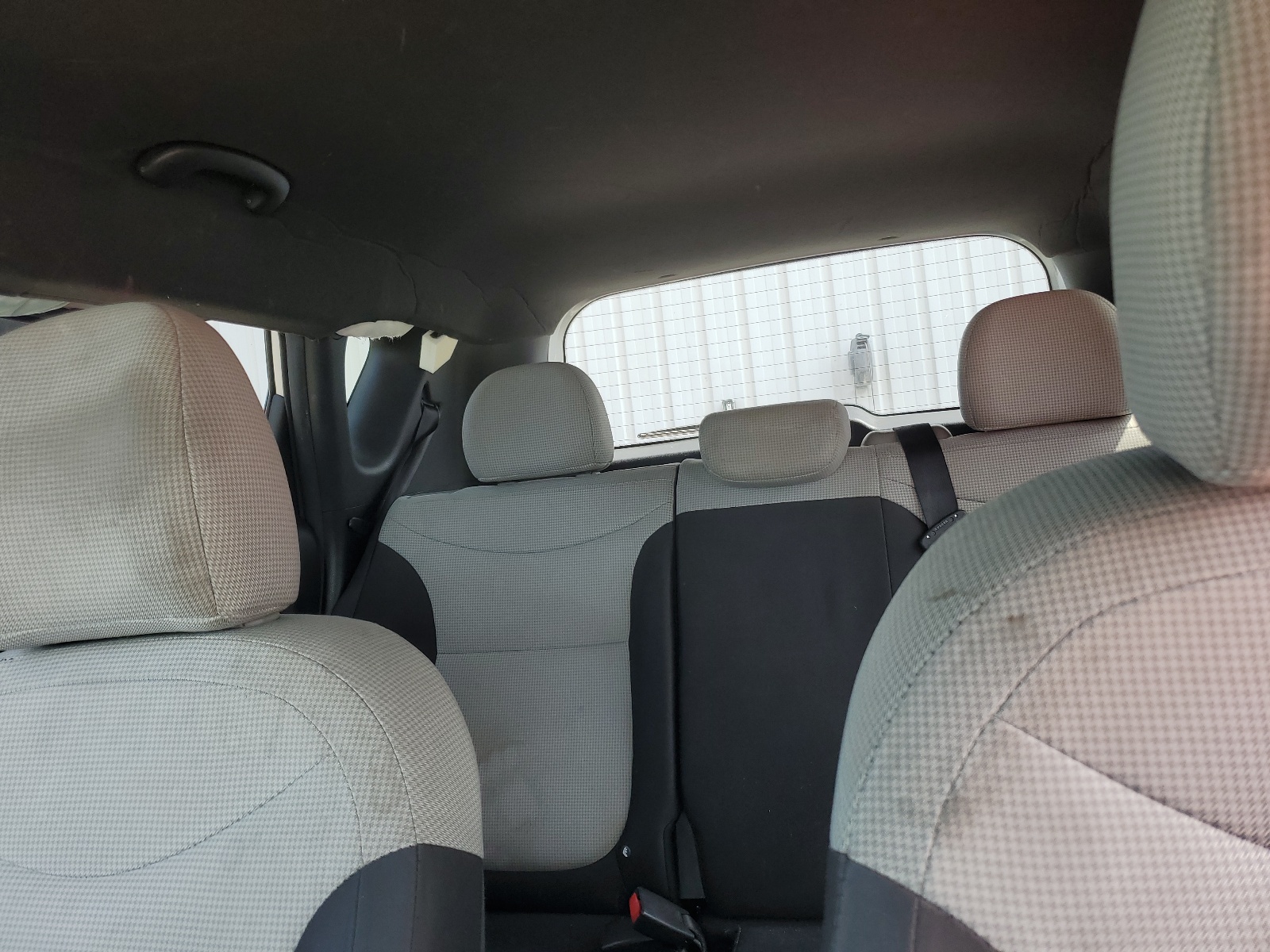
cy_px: 476
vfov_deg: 53.1
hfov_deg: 67.3
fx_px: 954
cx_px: 635
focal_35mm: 26
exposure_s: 1/164
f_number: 1.5
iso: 50
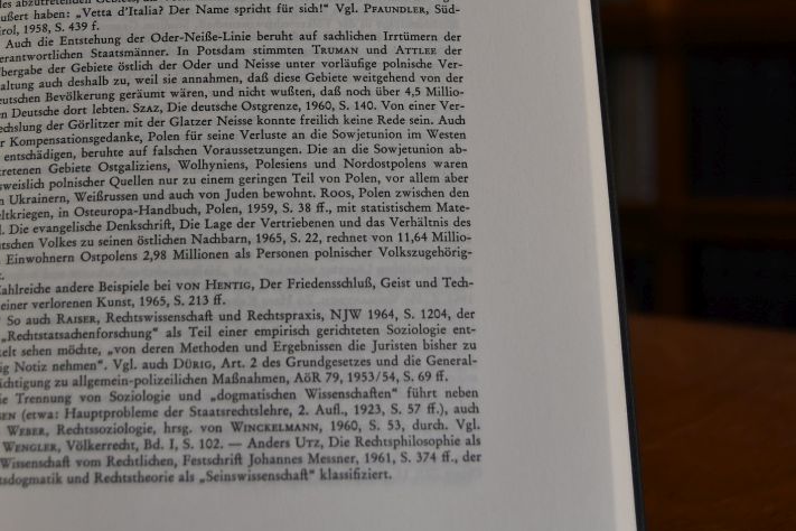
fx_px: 1437
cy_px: 127
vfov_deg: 20.7
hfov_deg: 30.9
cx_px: 318
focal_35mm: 65
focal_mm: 22
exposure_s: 1/250
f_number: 3.5
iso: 400
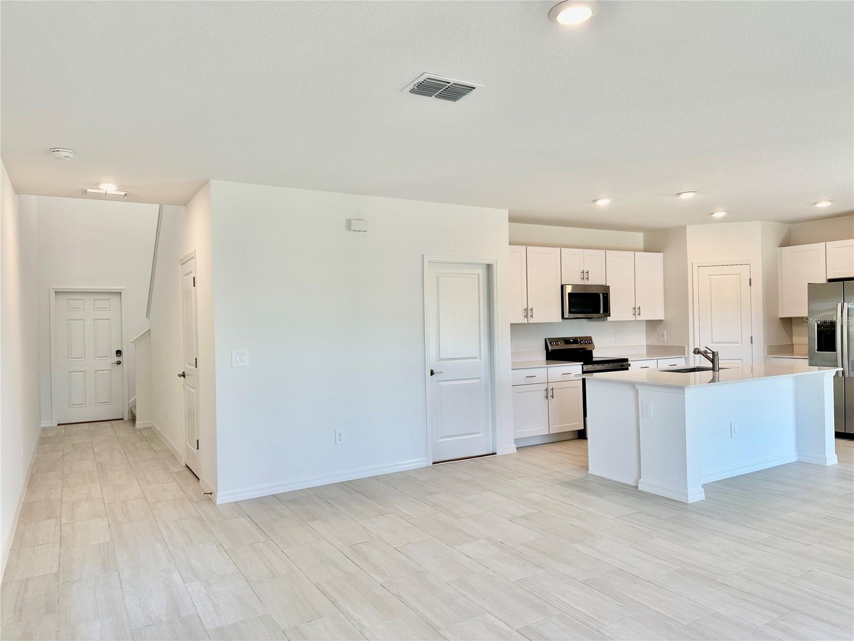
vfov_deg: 56.8
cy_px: 320
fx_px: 592
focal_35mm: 24
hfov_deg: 71.6
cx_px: 427
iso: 64
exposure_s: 1/120
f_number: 1.78
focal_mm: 6.86
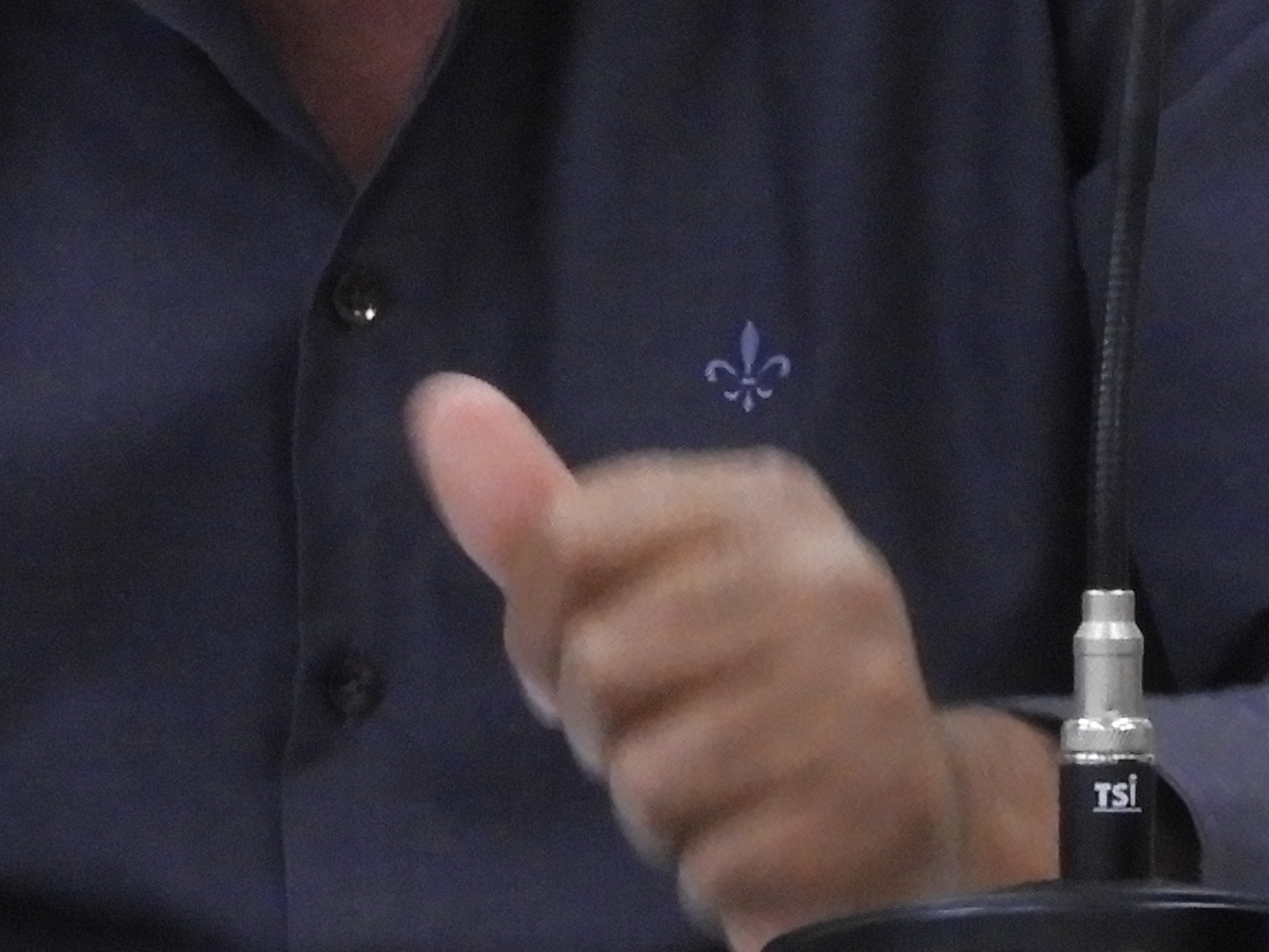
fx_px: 36003
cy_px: -237
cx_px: 254
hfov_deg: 2.0
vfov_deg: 1.5
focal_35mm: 982
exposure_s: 1/15
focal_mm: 39.4
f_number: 5.3
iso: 640
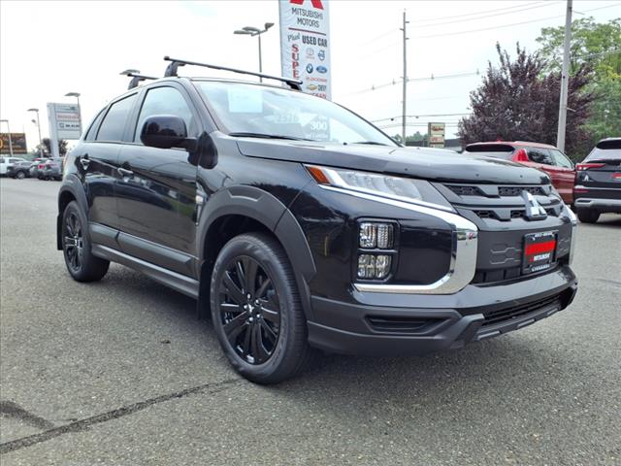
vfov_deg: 51.4
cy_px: 233
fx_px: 484
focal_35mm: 27
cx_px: 310
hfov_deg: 65.3
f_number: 1.9
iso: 40
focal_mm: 3.58
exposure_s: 1/667
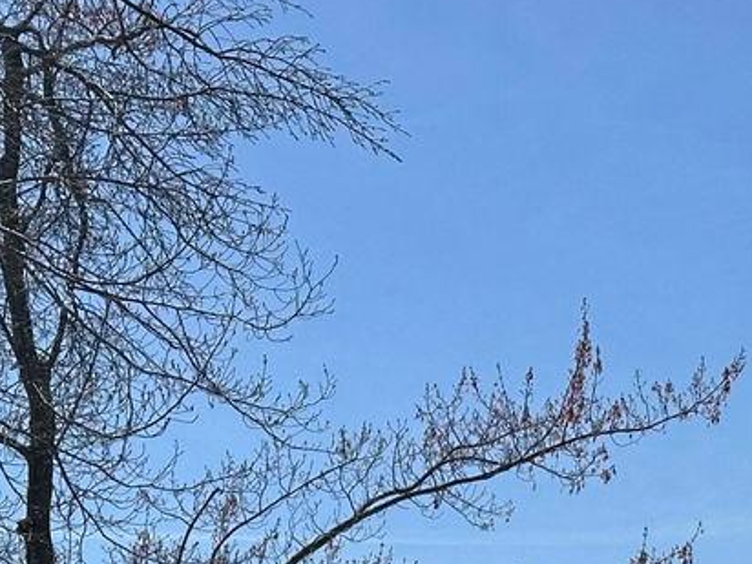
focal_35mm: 159
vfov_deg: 9.1
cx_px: 720
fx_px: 3454
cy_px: 849
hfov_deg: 12.3
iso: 64
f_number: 1.78
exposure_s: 1/5882
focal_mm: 6.86
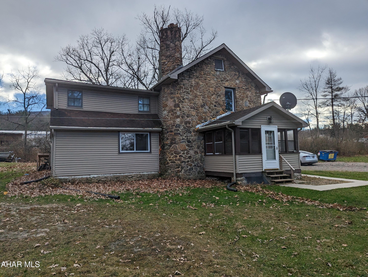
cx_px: 184
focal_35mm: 24
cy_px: 138
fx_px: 255
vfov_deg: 56.9
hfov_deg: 71.5
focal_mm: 6.81
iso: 45
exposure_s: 1/2513
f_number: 1.85
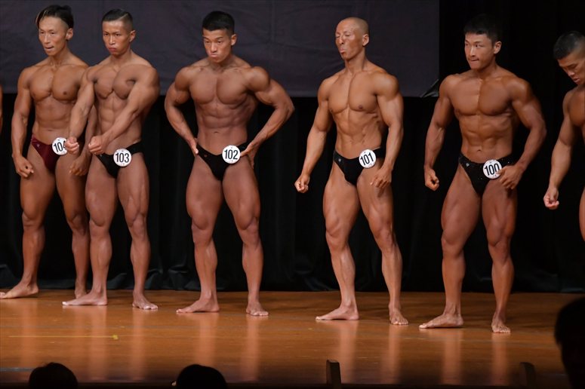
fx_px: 4629
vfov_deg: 4.8
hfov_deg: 7.2
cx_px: 292
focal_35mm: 285
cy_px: 194
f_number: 5.6
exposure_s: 1/400
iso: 5000
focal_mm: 190
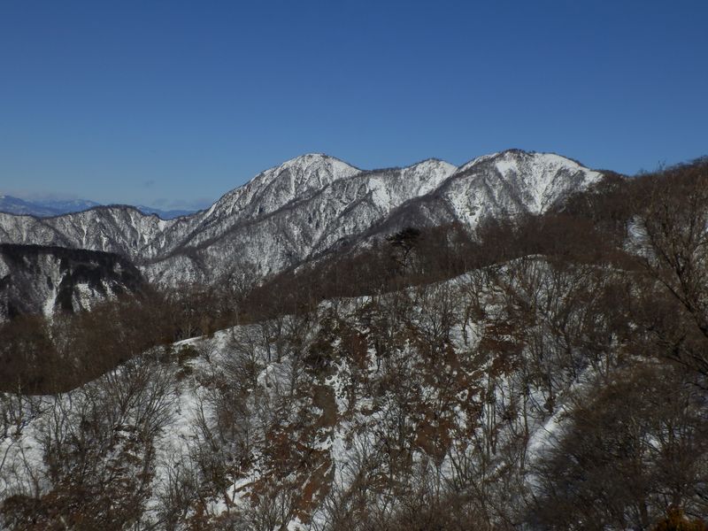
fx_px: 1289
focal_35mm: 63
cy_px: 266
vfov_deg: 23.3
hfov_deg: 30.7
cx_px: 354
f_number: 11.8
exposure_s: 1/400
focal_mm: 11.1
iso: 80
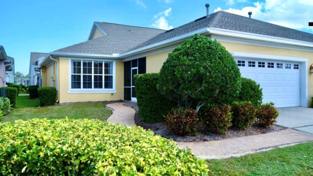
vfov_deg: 40.2
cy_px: 86
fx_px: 241
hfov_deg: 66.1
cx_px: 159
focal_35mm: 29
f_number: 4
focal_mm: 33.2
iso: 800
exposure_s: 1/2500
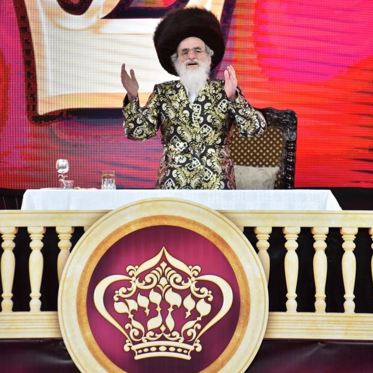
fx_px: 3121
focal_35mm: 256
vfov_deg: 6.8
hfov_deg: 6.8
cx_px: 187
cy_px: 145
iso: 1250
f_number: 2.8
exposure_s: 1/640
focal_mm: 200
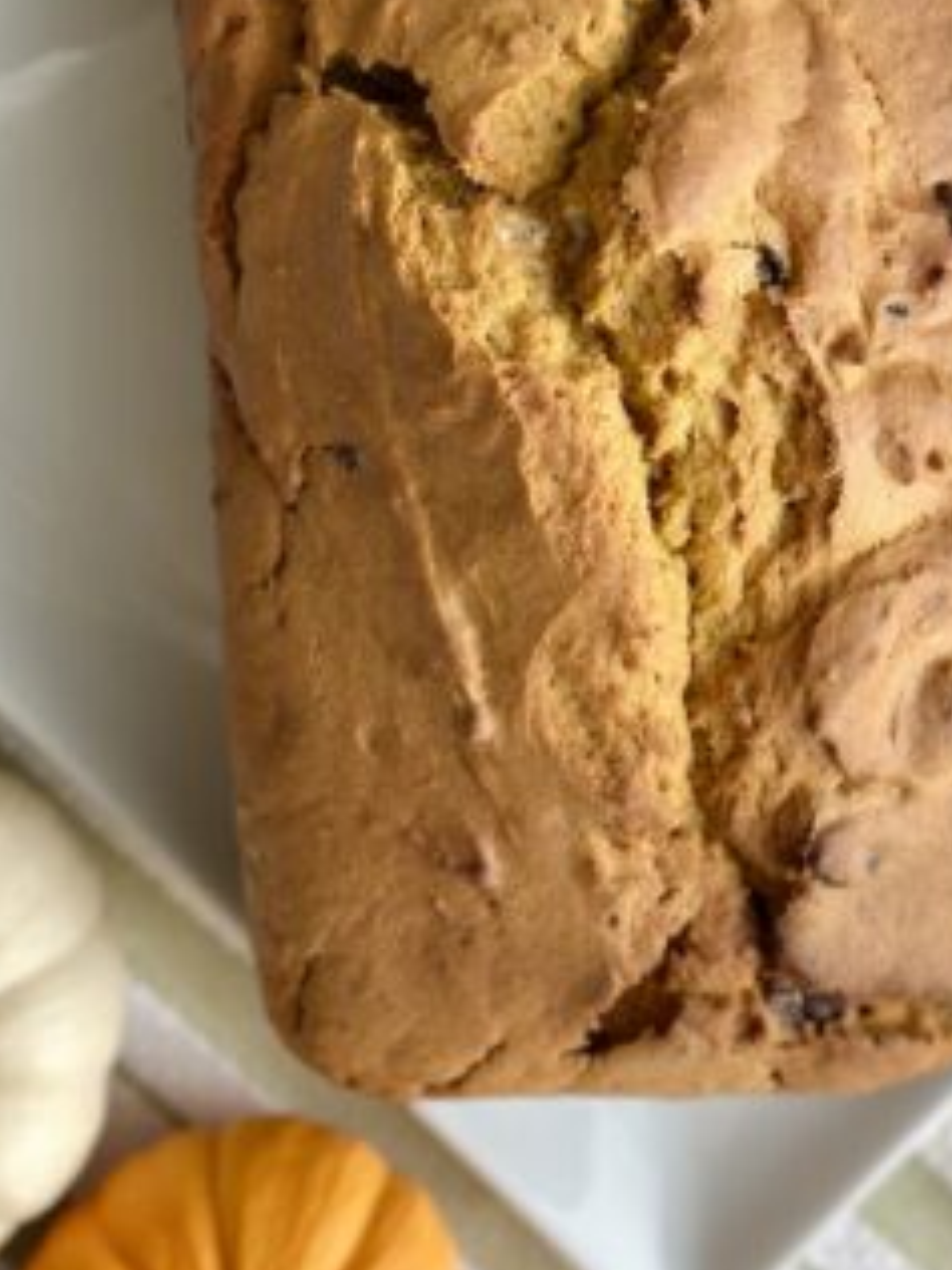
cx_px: 540
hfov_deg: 19.4
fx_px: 2787
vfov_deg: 25.5
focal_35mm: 76
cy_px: 378
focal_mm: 6.86
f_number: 1.78
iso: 80
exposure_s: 1/187
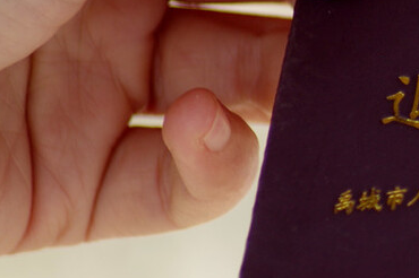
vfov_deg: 1.8
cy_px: 2
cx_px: 513
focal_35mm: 779
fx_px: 9058
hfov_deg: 2.6
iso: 200
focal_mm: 160
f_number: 4.5
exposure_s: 1/125
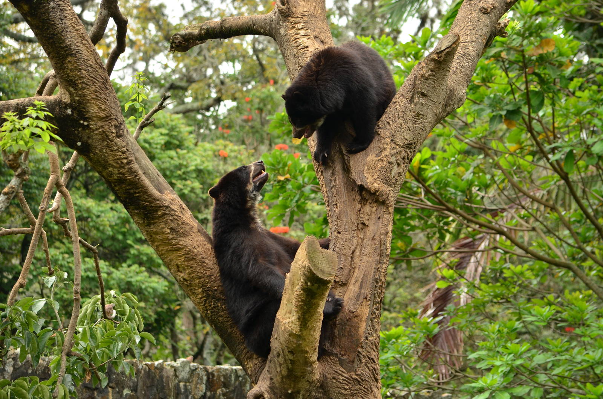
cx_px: 302
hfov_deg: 9.8
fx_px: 3510
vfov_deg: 6.5
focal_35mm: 210
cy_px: 200
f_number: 6.3
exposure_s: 1/200
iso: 400
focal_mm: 140
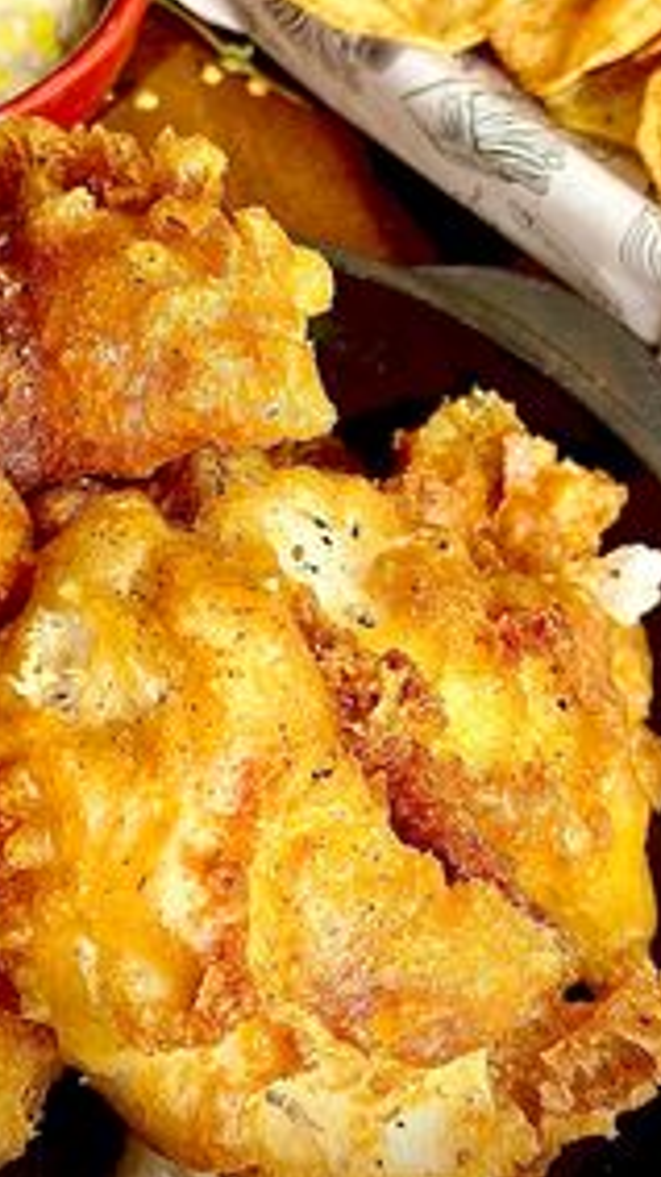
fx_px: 2464
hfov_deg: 15.3
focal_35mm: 79
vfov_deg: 26.7
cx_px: 279
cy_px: 385
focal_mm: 6.86
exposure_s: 1/100
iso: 250
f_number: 1.78
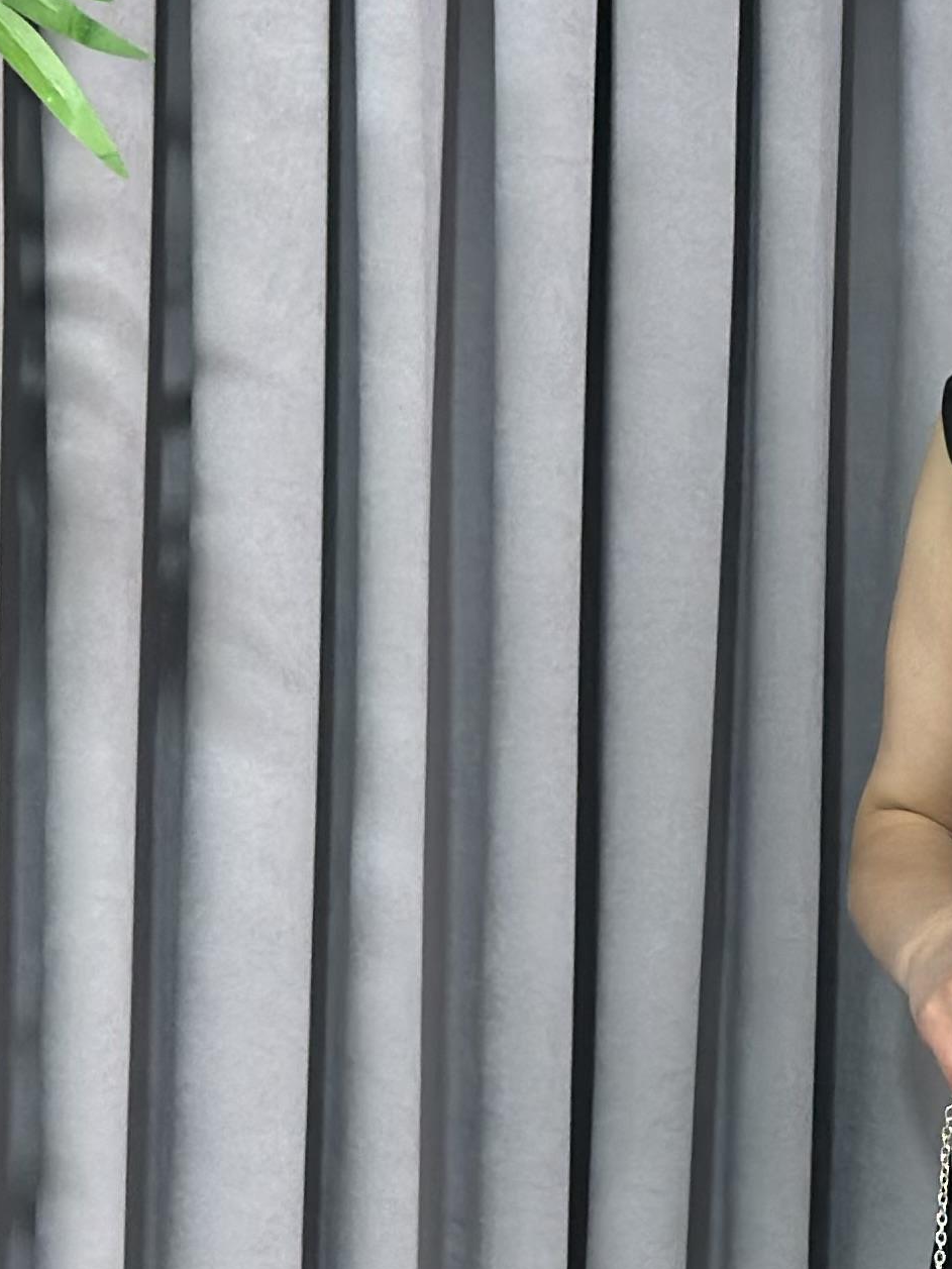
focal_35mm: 154
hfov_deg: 9.4
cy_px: 1282
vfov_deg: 12.7
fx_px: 5646
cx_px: 1328
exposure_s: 1/100
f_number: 1.78
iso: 100
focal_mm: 6.86
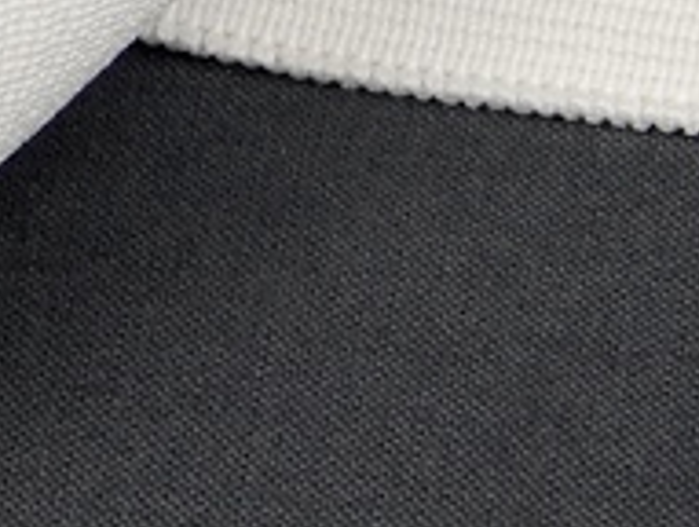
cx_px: -904
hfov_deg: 2.3
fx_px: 17540
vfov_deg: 1.7
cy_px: 190
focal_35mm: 867
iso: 125
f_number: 5.1
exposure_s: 1/80
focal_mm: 28.7
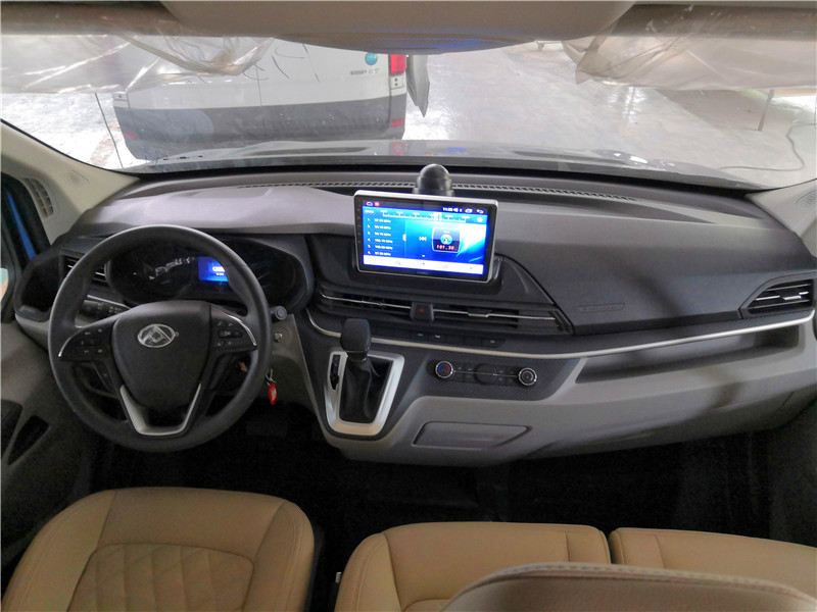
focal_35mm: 27
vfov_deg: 51.4
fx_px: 637
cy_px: 306
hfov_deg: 65.3
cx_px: 408
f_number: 1.8
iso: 250
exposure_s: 1/30
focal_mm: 3.95
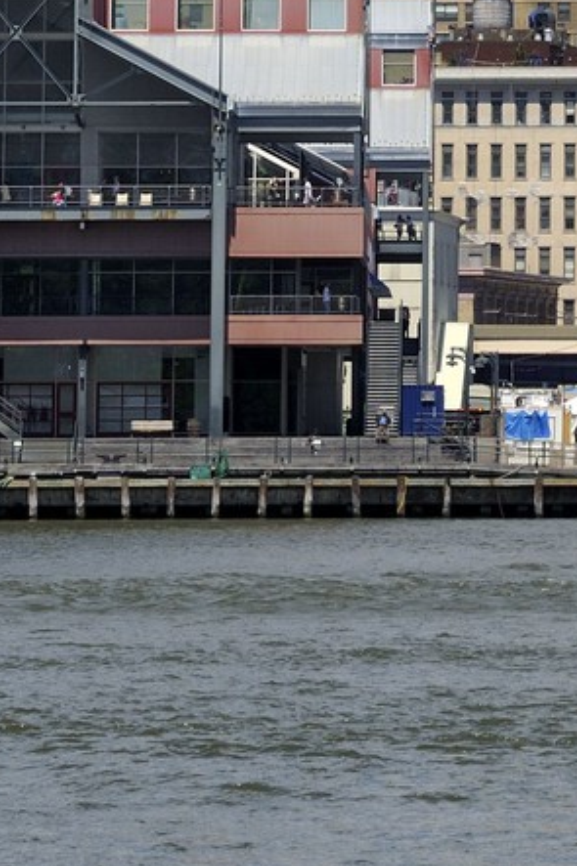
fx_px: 10081
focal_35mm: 419
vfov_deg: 4.9
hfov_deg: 3.3
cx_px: 894
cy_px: -483
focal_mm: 116
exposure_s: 1/400
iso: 200
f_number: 10
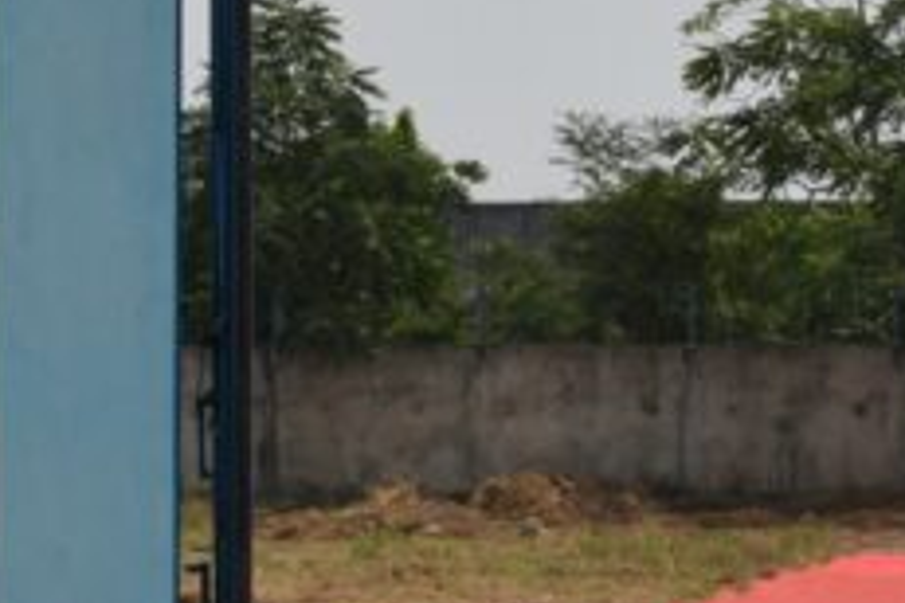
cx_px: 893
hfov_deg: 9.6
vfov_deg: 6.4
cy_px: 119
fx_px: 5354
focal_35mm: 213
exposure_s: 1/500
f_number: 11
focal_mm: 32
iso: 200
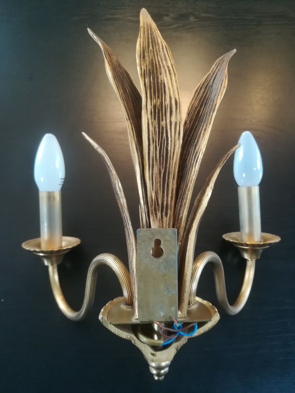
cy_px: 196
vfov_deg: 67.3
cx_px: 148
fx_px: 295
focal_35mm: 26
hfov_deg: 53.1
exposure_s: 1/25
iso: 320
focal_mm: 3.83
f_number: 2.2
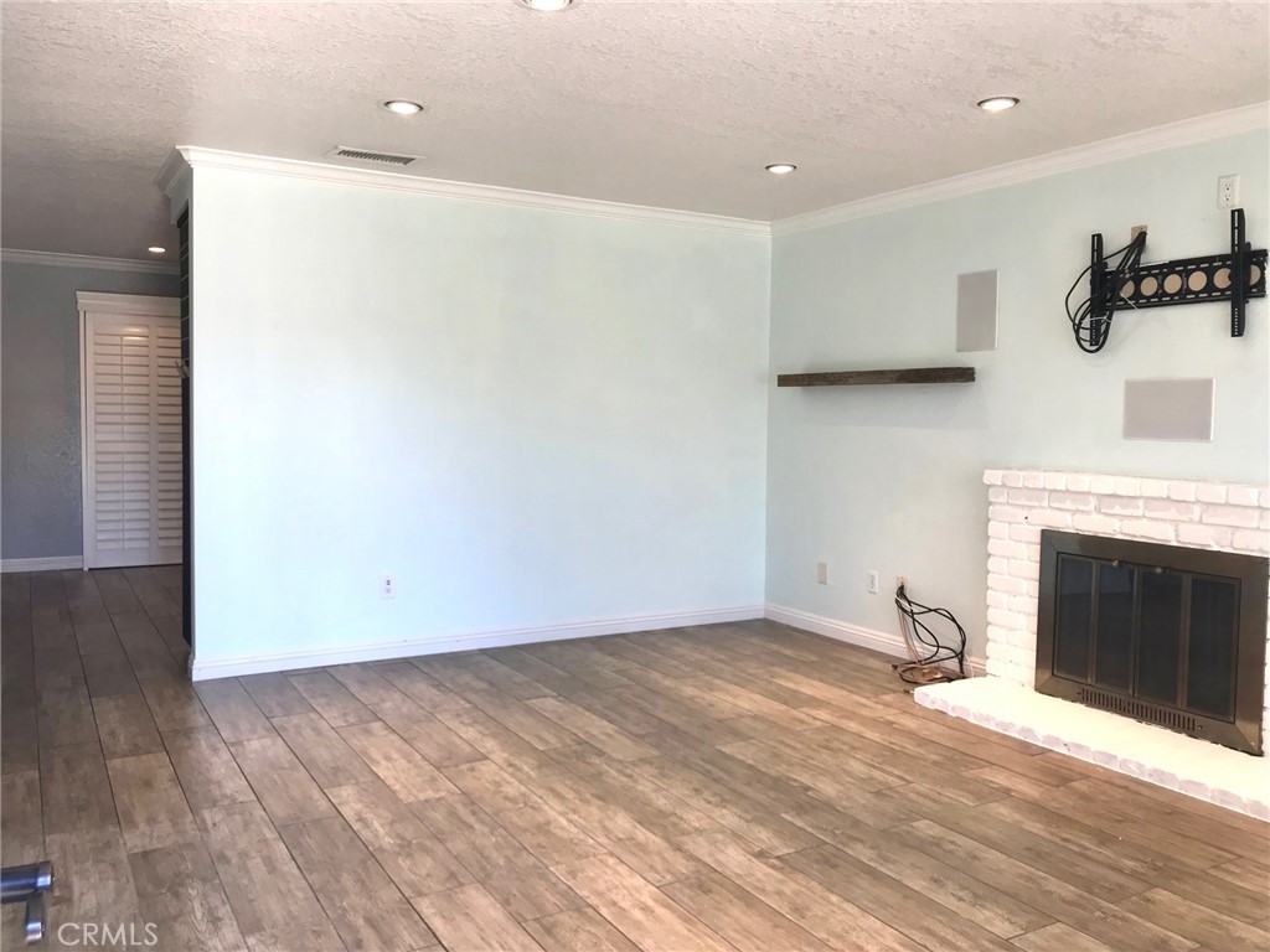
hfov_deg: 63.4
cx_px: 635
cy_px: 476
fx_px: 1027
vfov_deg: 49.7
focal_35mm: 28
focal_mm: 3.99
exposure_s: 1/60
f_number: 1.8
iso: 25
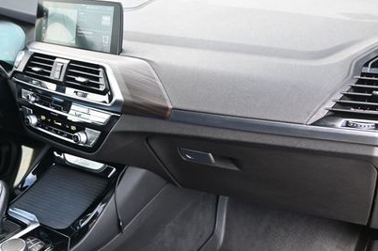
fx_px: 451
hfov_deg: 45.1
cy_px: 177
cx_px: 140
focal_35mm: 43
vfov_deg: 30.8
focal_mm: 18
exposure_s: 1/125
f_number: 3.5
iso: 400
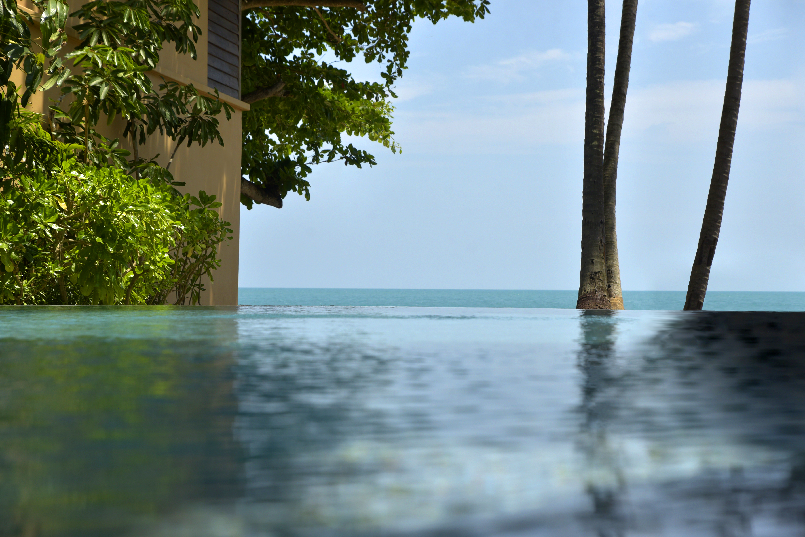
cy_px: 268
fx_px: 1566
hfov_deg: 28.8
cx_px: 402
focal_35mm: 70
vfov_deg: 19.5
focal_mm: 70
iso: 100
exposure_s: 1/640
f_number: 8
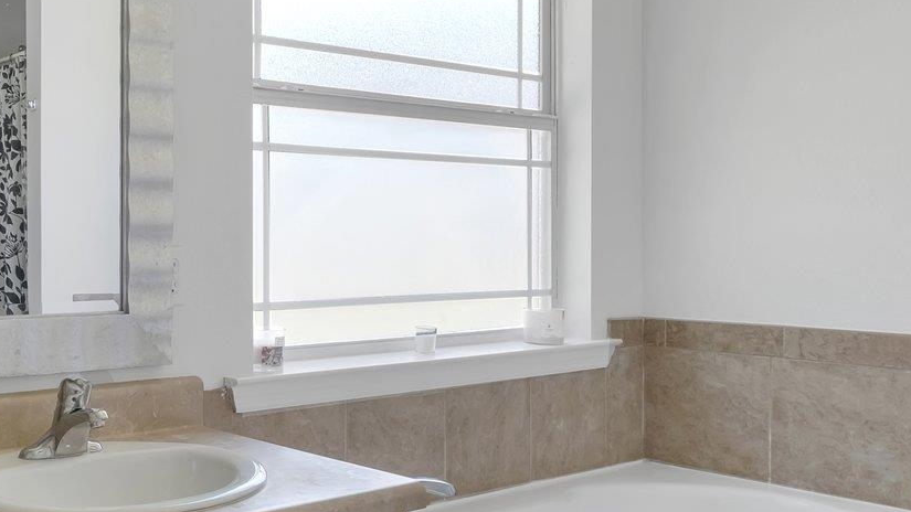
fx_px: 942
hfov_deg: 47.4
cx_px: 126
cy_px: 261
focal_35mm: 39
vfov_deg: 30.4
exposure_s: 1/1.67
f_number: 8
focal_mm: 10
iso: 250
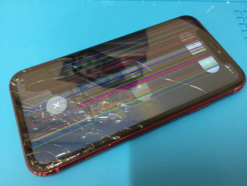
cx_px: 124
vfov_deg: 48.2
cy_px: 93
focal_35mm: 29
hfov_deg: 61.7
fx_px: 207
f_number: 2.2
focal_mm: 4.15
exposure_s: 1/33
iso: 160
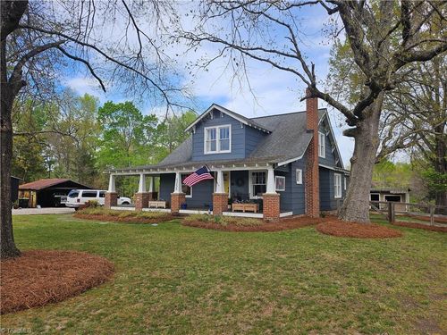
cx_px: 224
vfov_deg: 56.8
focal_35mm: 24
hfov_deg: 71.6
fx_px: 310
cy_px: 168
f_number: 1.8
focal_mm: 5
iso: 50
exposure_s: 1/2094
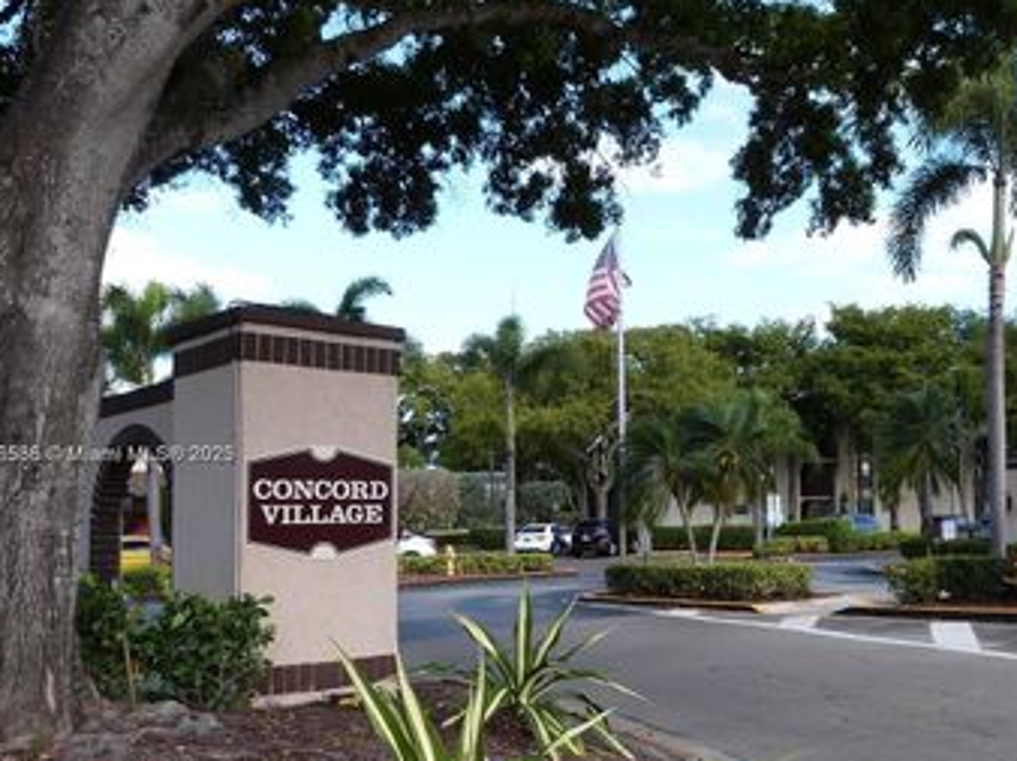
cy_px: 456
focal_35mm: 37
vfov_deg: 38.5
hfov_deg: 49.2
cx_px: 686
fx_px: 1086
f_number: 4
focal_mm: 4.5
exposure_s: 1/200
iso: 100
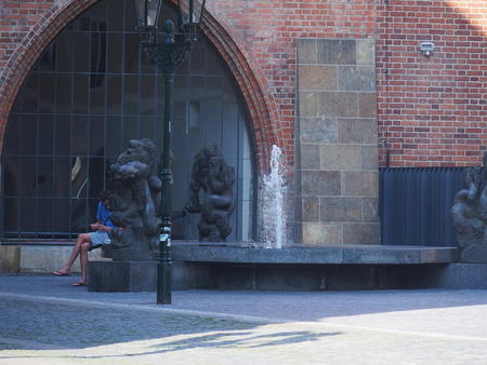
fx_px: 3406
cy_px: 182
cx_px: 244
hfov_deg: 8.2
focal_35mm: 242
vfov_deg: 6.1
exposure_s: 1/500
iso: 100
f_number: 2.8
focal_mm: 51.4
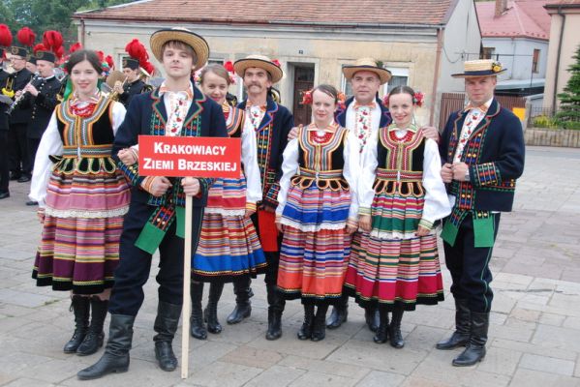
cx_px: 290
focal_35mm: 44
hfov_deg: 44.9
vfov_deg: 30.9
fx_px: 701
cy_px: 194
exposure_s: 1/320
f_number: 9
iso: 800
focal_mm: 29
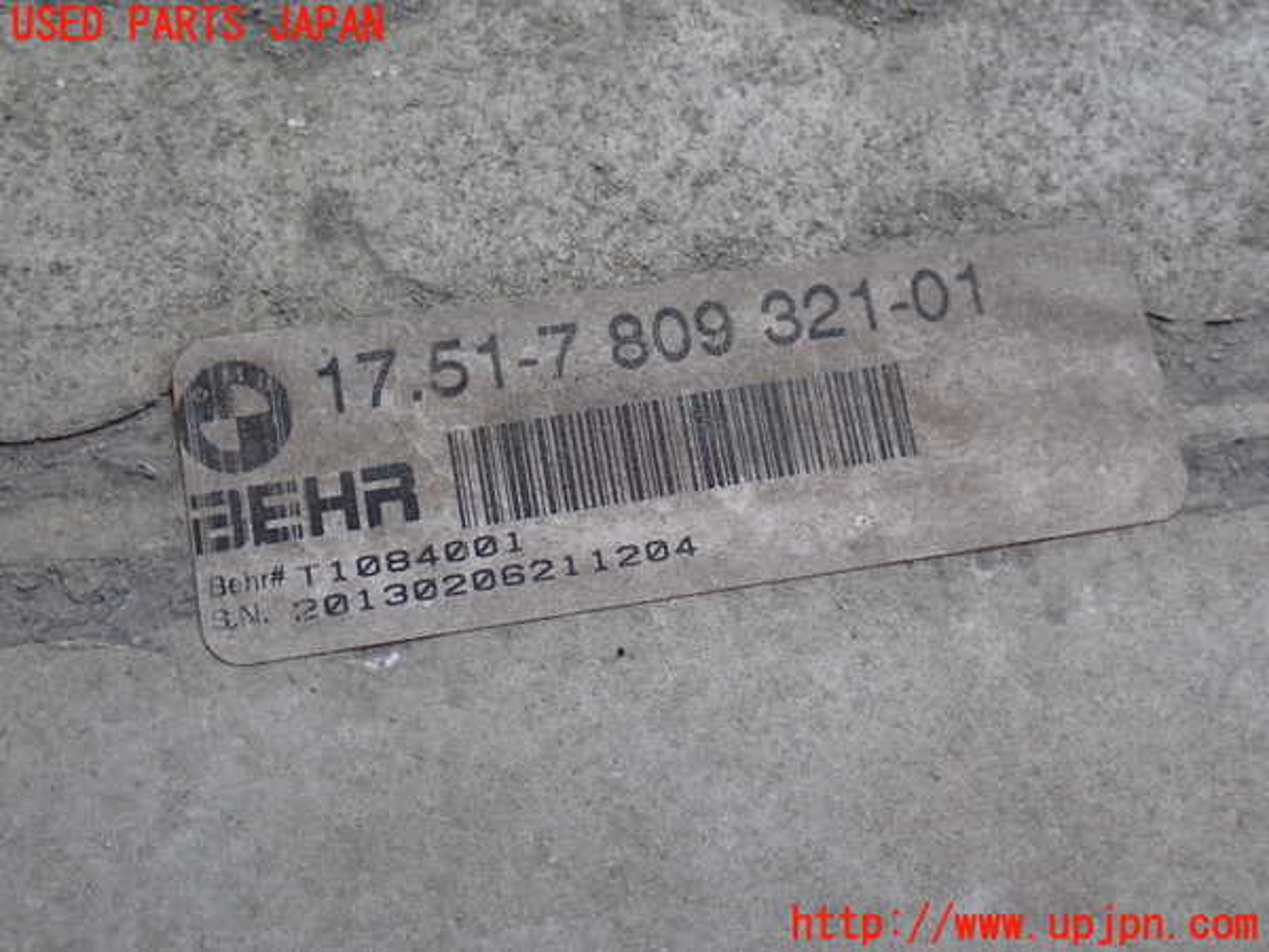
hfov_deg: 40.4
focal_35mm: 47
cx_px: 634
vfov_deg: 30.9
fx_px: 1723
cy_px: 476
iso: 200
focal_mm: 8.4
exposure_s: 1/60
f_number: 3.1
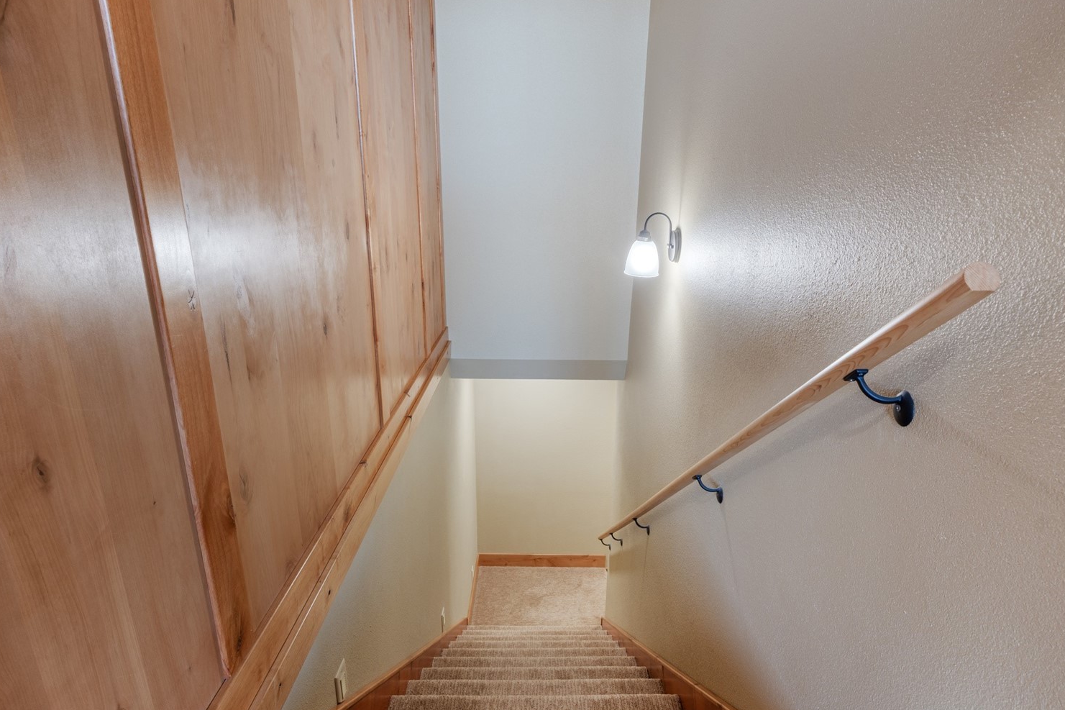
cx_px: 539
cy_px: 399
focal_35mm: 22
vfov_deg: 57.0
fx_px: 651
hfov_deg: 78.6
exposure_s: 1/1.25
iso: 250
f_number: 9
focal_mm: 16
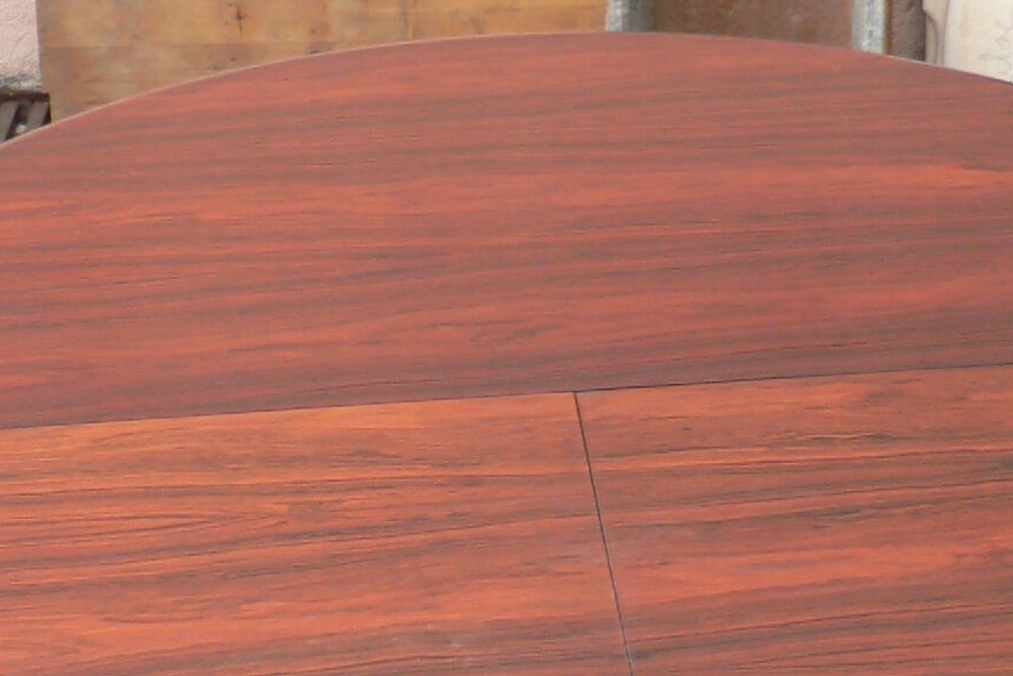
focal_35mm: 110
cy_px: 841
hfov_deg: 18.6
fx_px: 3096
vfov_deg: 12.1
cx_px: 507
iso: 80
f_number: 2.8
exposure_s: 1/40
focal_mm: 6
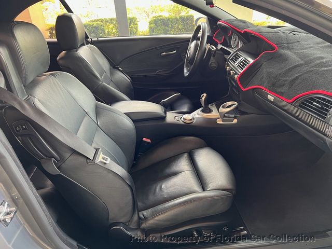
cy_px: 124
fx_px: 249
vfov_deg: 53.1
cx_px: 166
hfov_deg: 67.3
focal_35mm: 26
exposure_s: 1/78
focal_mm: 5.7
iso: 125
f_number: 1.5
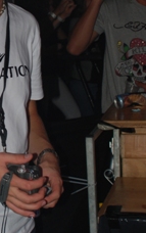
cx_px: -37
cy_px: 64
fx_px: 654
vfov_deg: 20.1
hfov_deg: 12.4
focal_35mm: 103
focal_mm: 24
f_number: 4
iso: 200
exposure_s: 1/60
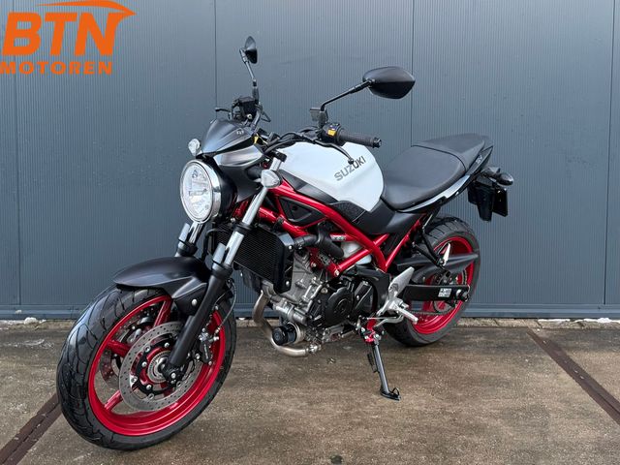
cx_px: 310
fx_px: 430
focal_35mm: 24
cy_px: 232
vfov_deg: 56.8
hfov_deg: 71.6
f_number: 1.78
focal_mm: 6.76
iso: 320
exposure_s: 1/60
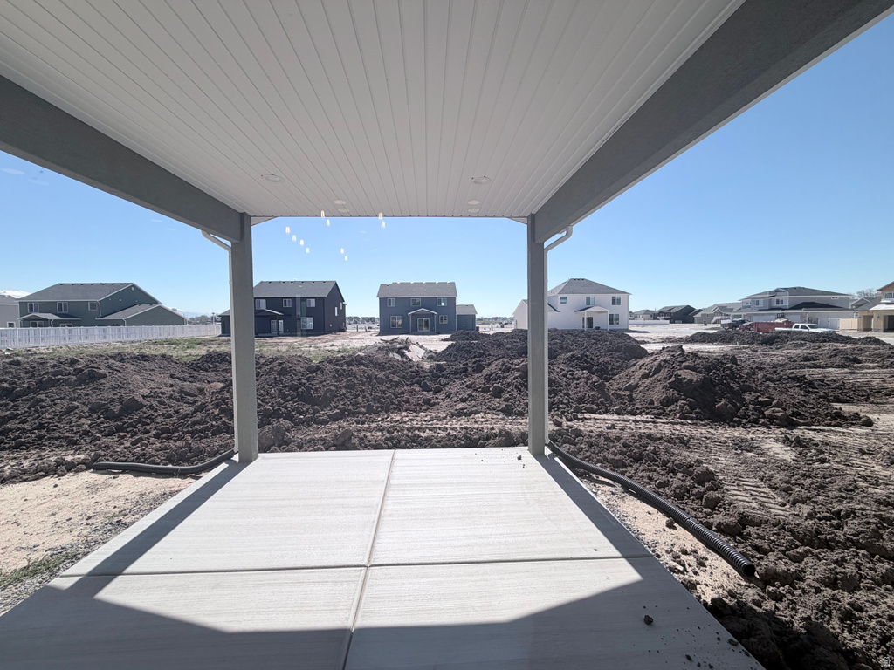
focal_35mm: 14
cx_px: 447
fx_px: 362
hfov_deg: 102.1
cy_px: 335
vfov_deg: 85.7
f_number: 2.2
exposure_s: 1/770
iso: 20
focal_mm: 2.22
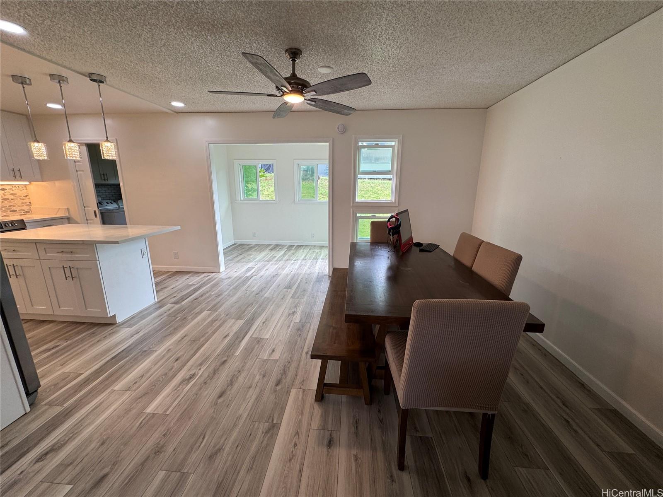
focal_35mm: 14
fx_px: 268
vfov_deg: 85.7
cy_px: 248
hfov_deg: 102.1
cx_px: 332
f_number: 2.2
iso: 50
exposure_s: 1/120
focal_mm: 2.22
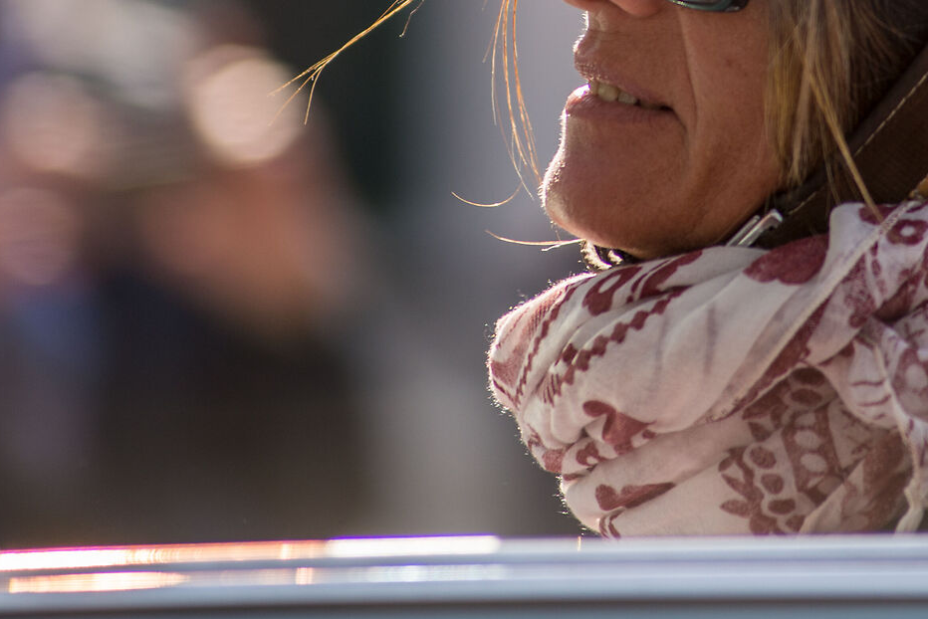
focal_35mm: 515
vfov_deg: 2.7
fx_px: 13279
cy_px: -71
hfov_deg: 4.0
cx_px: 697
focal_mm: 200
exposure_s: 1/1000
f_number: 4
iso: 100
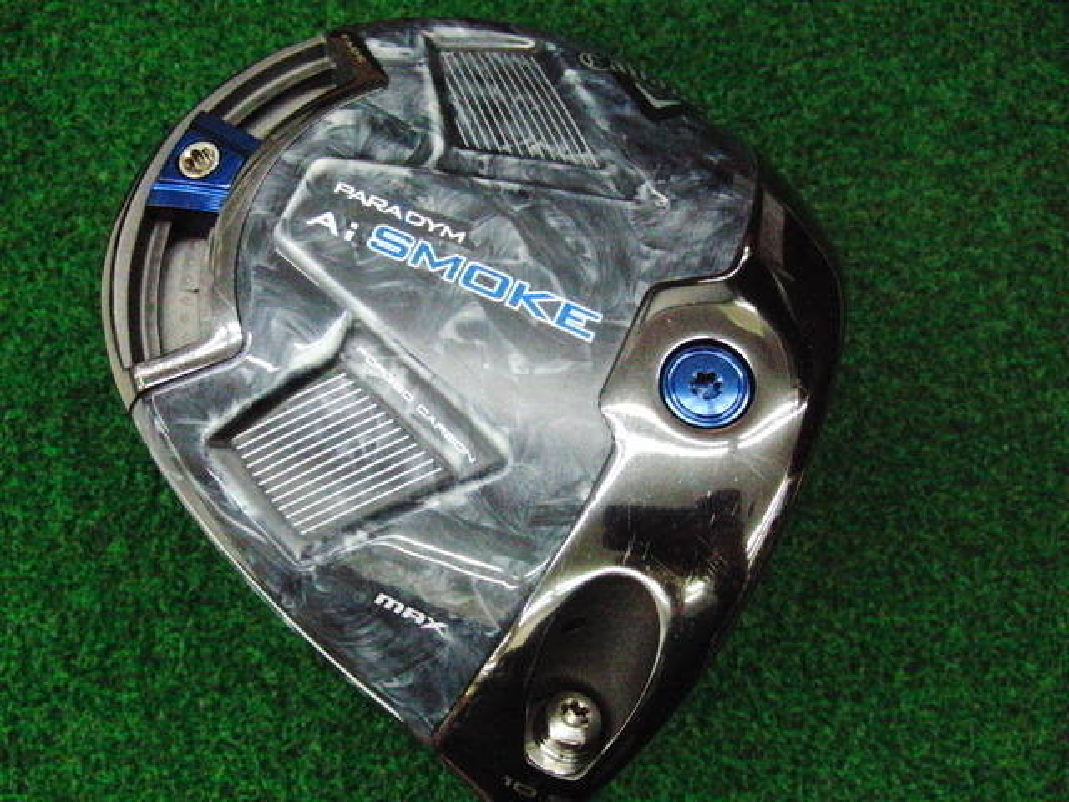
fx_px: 1143
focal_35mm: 37
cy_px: 401
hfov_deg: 50.1
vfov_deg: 38.7
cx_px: 534
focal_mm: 6.42
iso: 3200
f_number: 3.6
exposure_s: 1/400
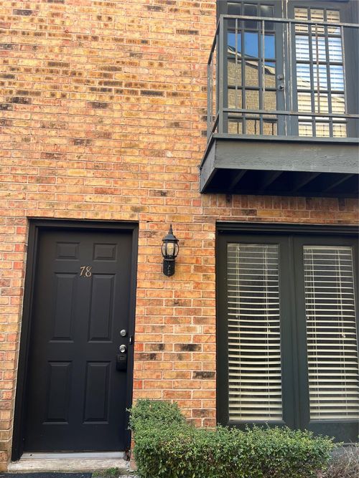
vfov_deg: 67.3
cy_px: 239
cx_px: 180
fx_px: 360
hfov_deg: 53.0
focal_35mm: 26
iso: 32
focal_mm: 5.7
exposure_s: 1/125
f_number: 1.5
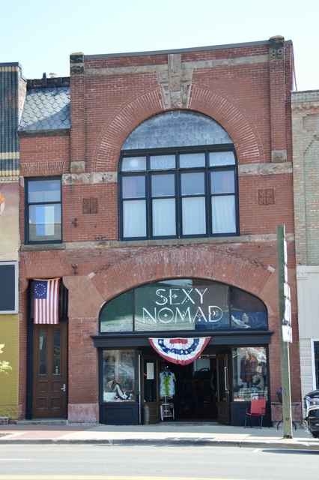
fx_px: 958
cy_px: 240
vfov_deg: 28.1
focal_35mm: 72
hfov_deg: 18.9
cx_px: 160
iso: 100
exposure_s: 1/125
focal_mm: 48
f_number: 5.6
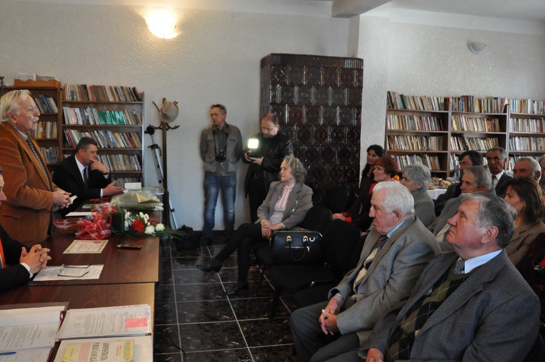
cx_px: 263
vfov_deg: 43.5
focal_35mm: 30
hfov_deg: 62.0
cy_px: 178
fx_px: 454
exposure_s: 1/60
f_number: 4
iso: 1600
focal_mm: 18
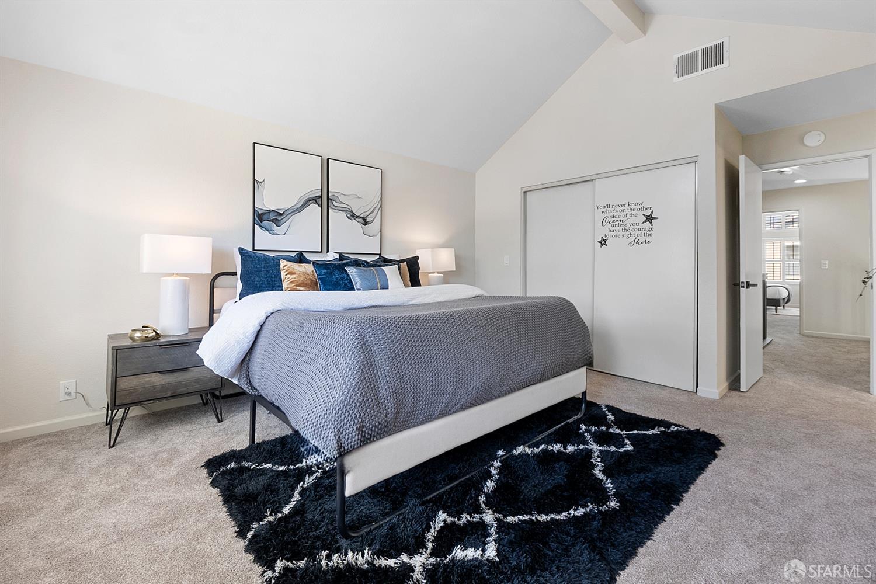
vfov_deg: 77.3
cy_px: 292
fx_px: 365
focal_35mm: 15
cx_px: 438
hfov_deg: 100.4
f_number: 9
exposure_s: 1/2.5
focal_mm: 10
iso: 200
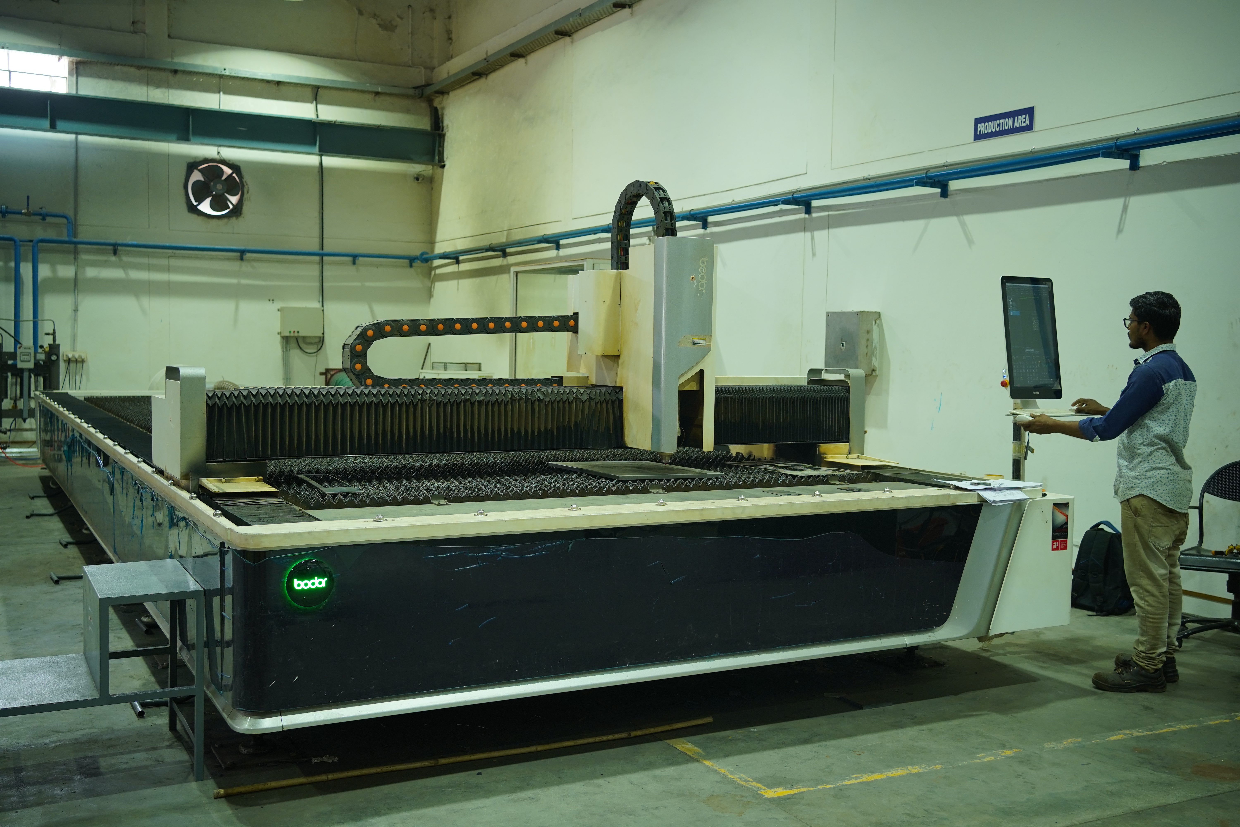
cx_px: 620
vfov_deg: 37.9
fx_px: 1205
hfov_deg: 54.4
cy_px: 414
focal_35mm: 35
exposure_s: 1/125
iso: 800
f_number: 4
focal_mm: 35
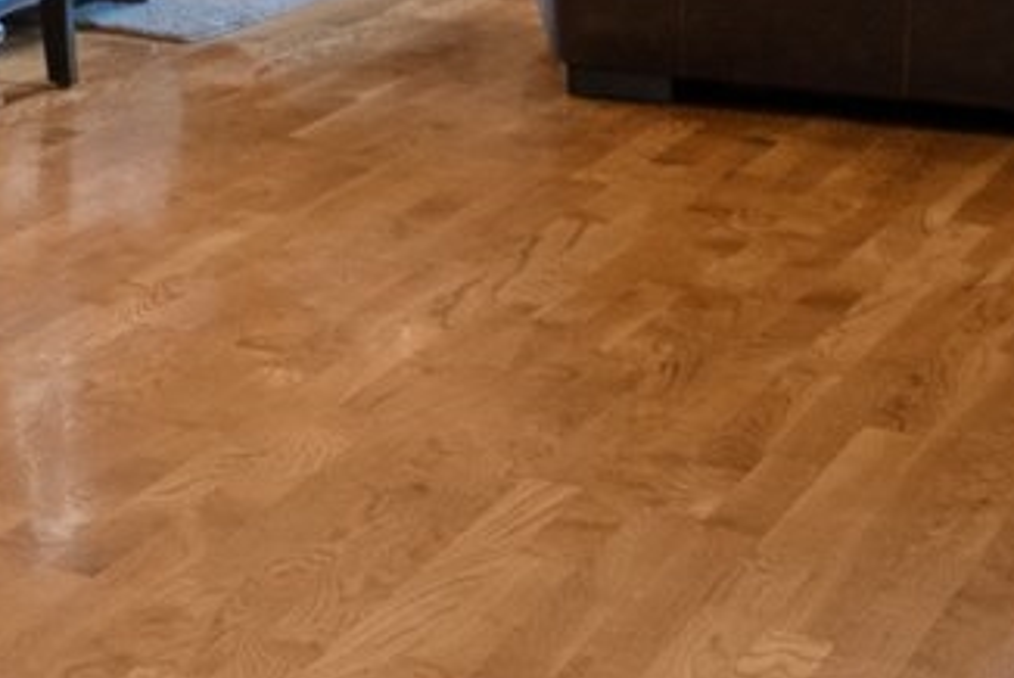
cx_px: -1627
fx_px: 3274
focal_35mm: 116
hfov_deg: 12.5
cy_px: -628
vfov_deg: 10.9
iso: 400
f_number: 7.1
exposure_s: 1/1.67
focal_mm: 18.5
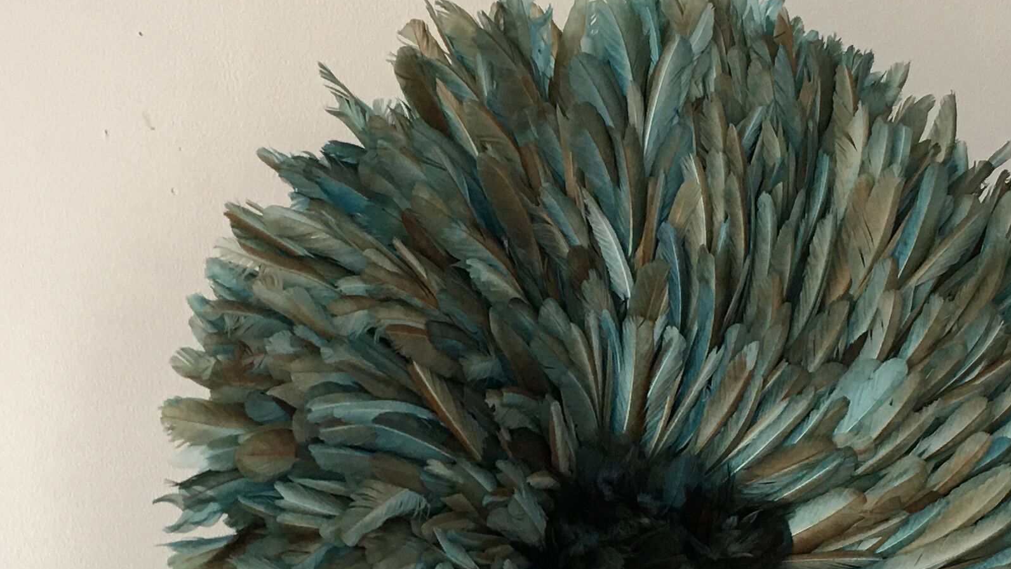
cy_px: 558
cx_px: 457
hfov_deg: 26.5
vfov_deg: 14.9
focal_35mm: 80
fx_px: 2145
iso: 40
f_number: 2.2
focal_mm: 4.15
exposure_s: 1/33
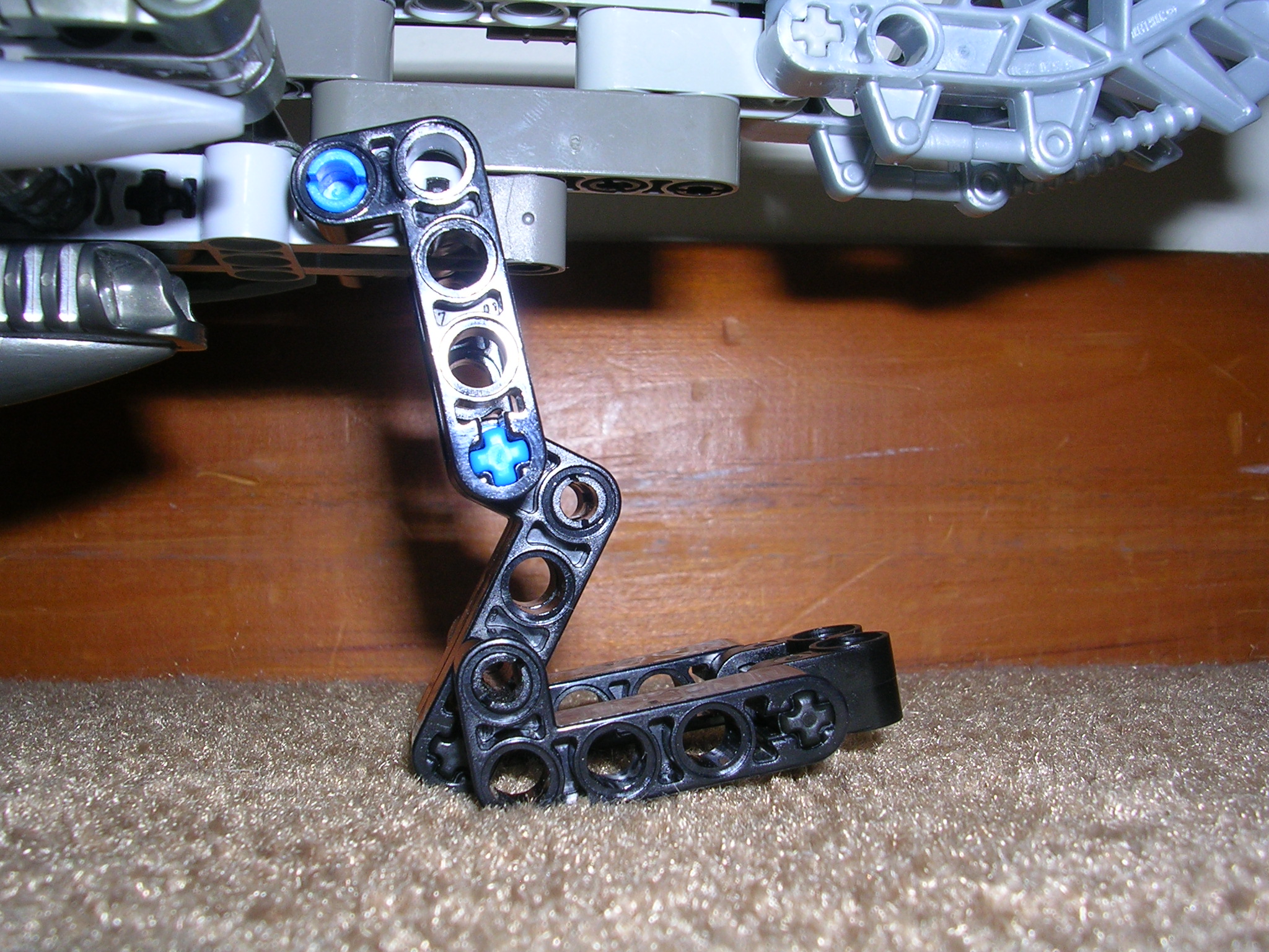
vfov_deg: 37.7
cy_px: 476
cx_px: 634
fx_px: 1393
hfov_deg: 49.0
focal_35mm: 38
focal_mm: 5.8
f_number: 5.6
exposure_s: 1/60.1
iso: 50
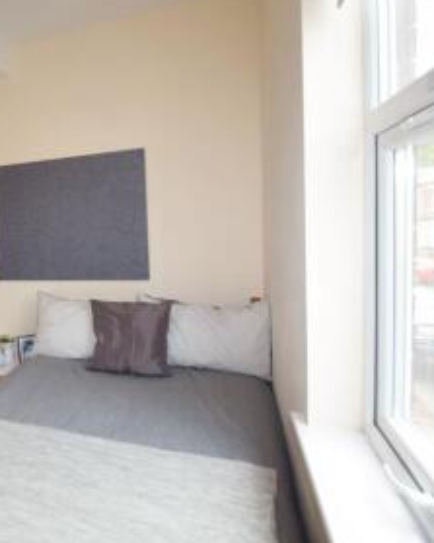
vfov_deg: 70.3
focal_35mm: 24
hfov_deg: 52.3
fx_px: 386
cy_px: 268
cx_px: 51
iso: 400
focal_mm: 10
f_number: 5.6
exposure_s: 1/100
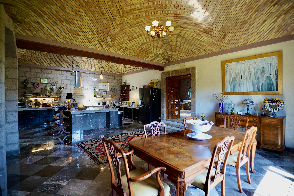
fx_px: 135
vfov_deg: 72.0
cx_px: 147
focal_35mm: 16
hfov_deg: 95.0
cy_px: 98
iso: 160
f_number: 2.8
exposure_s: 1/30
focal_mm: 11
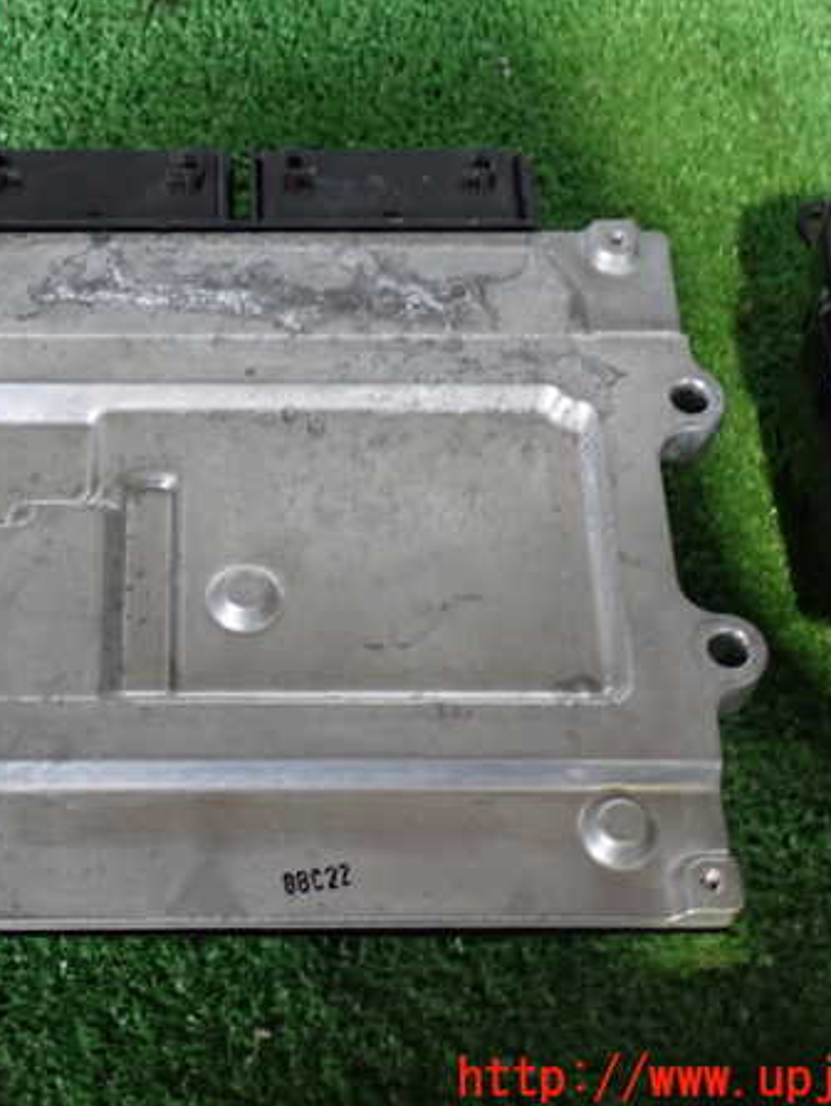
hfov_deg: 24.7
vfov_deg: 32.7
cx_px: 275
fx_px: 1886
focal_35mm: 59
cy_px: 554
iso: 800
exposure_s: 1/25
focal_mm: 7.84
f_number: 2.9
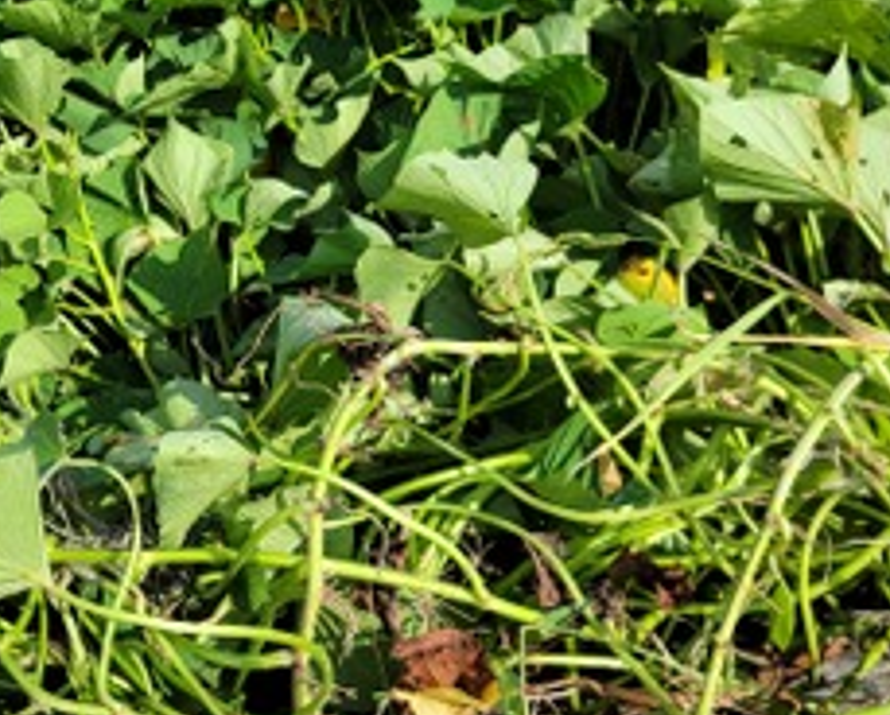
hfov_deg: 36.5
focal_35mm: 49
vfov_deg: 30.5
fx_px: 1293
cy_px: 194
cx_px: 163
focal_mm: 6.7
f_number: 1.8
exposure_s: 1/834
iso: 16
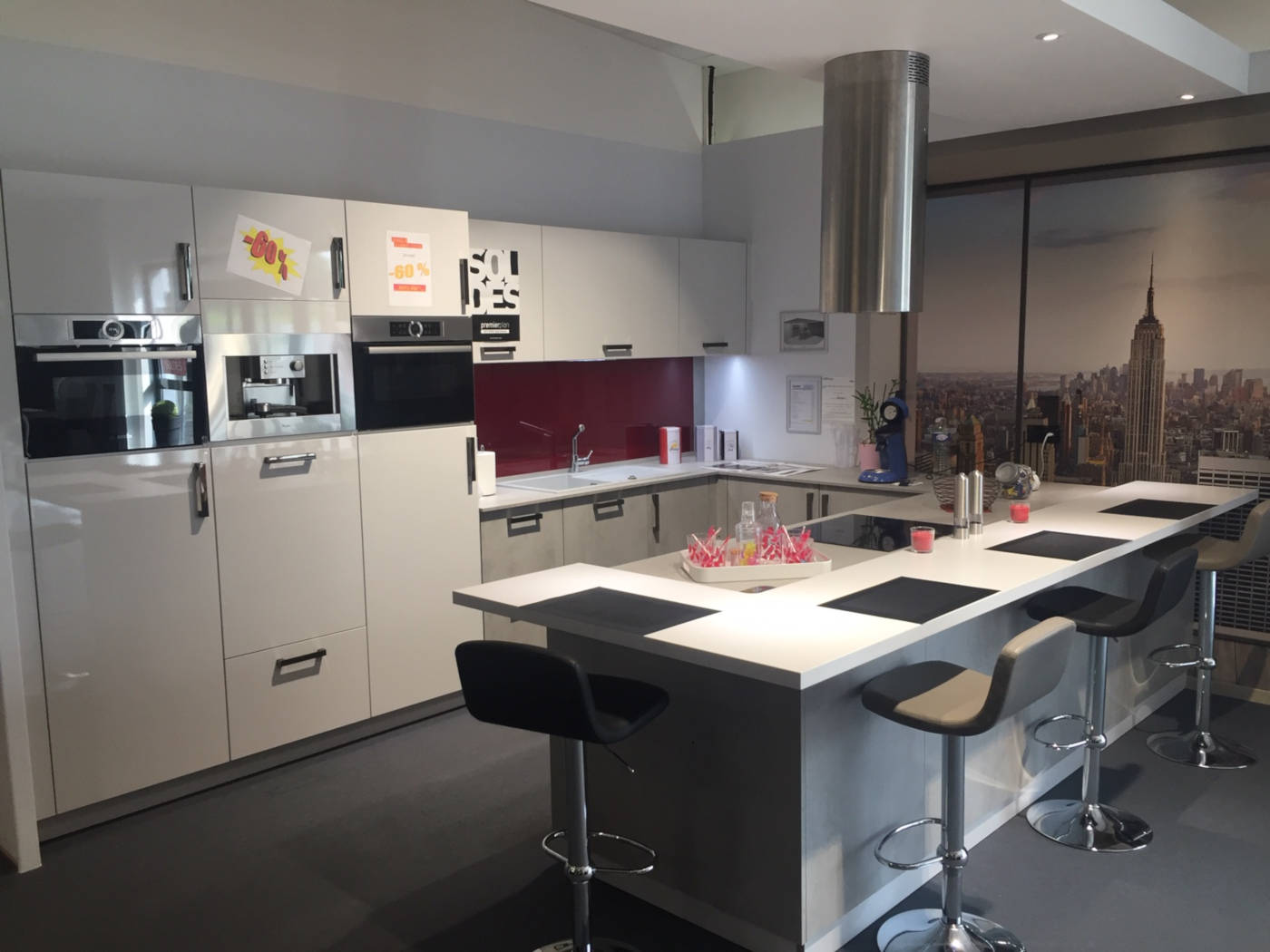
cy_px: 476
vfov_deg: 48.2
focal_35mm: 29
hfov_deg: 61.7
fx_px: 1064
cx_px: 635
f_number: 2.2
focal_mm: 4.15
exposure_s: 1/33
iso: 32
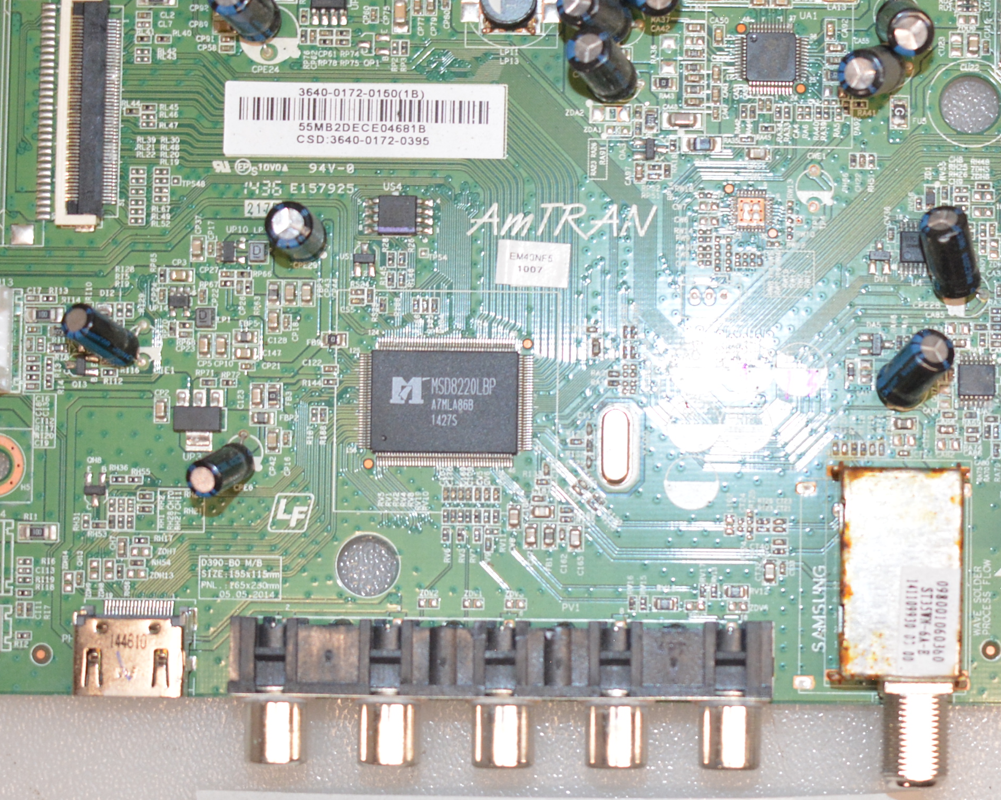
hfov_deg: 23.6
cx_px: 765
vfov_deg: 19.1
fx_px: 2370
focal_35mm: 80
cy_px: 562
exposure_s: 1/200
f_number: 4
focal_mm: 24
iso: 1000
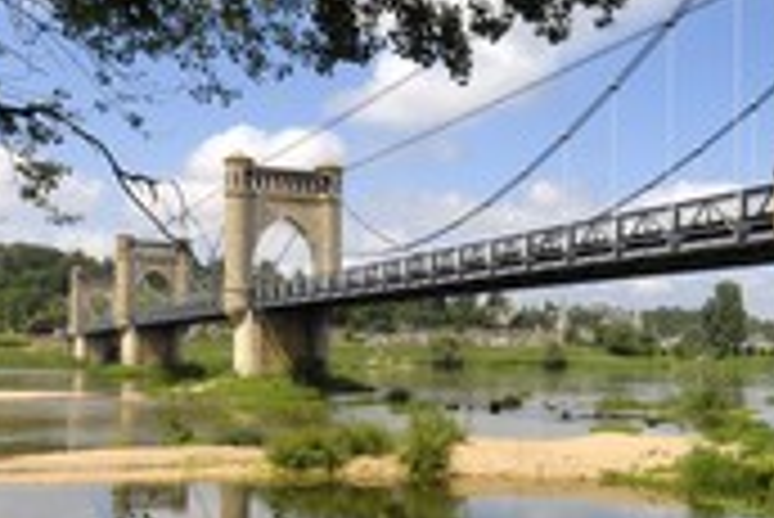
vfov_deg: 30.4
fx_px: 947
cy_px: 329
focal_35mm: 44
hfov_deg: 44.3
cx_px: 457
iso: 100
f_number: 13
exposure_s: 1/80
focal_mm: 12
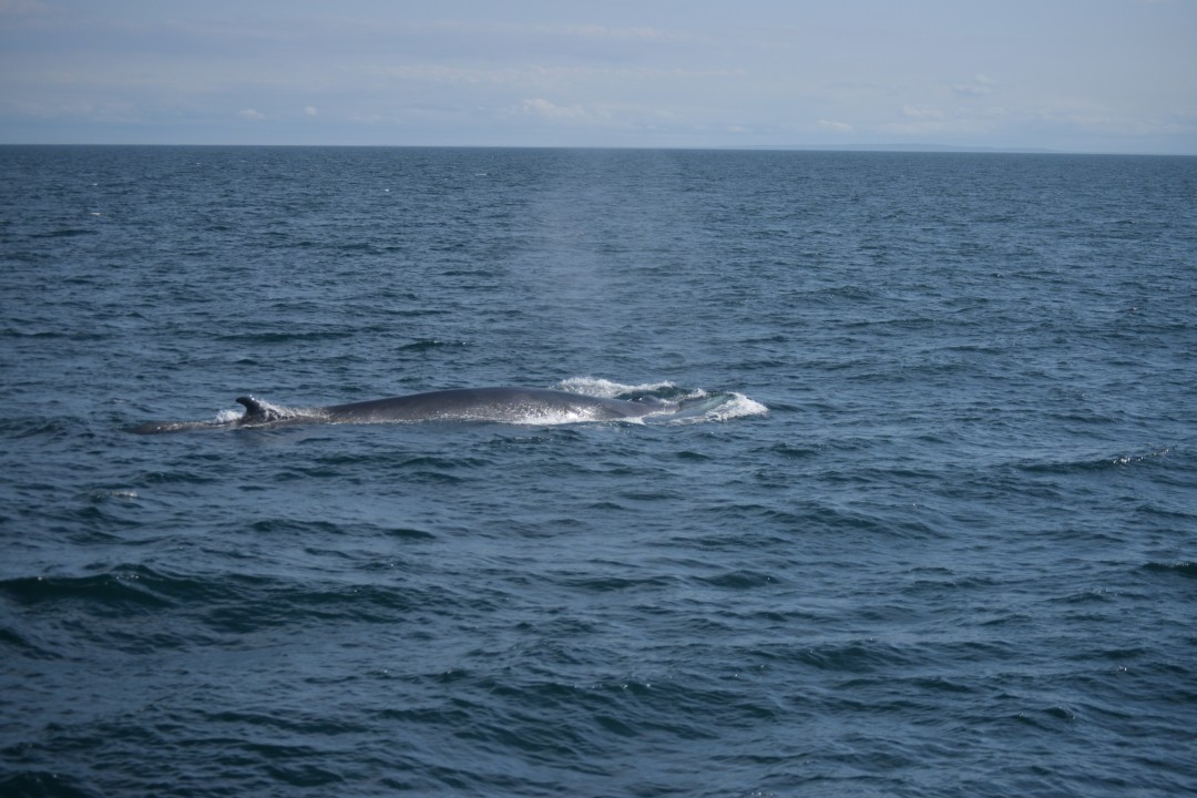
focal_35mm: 82
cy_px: 399
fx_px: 2743
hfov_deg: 24.6
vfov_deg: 16.6
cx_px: 598
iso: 200
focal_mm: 55
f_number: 4
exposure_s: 1/4000
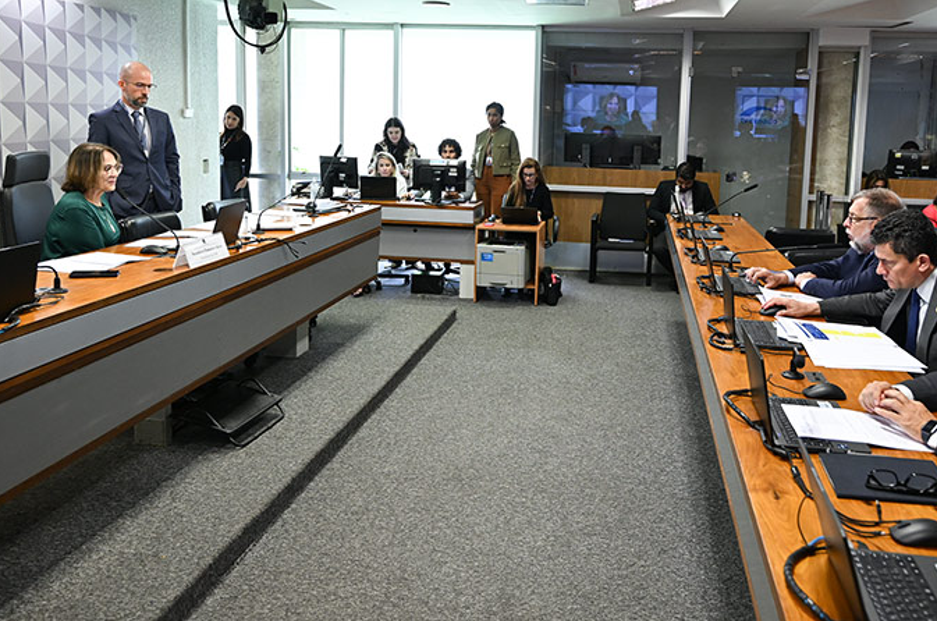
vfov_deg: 53.4
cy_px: 262
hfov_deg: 74.1
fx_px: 614
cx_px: 549
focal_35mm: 24
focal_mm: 18.5
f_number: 3.2
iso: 1000
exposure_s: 1/125
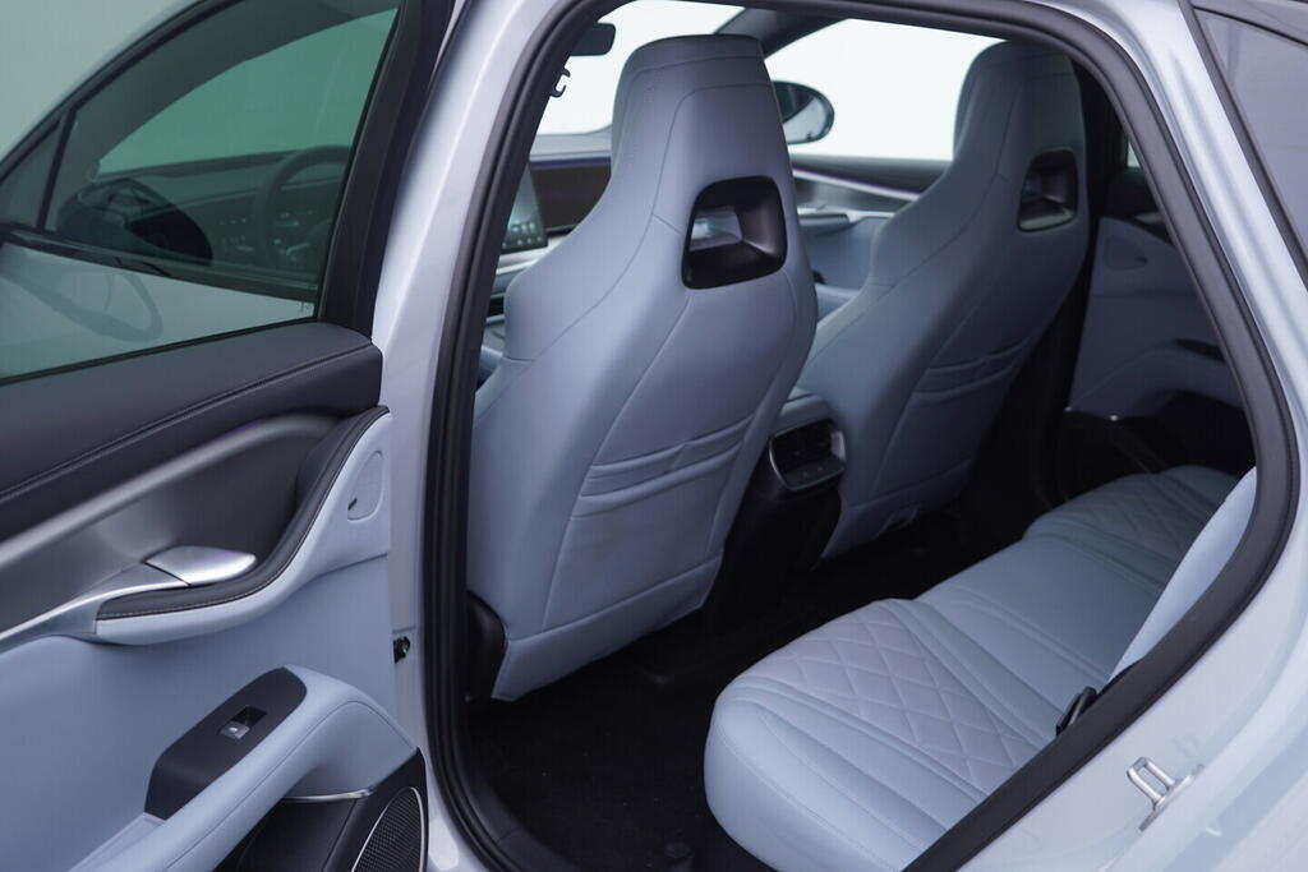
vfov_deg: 36.9
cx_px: 654
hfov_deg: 53.1
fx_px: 1308
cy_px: 436
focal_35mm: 36
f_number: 3.2
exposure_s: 1/50
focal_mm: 24
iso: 125
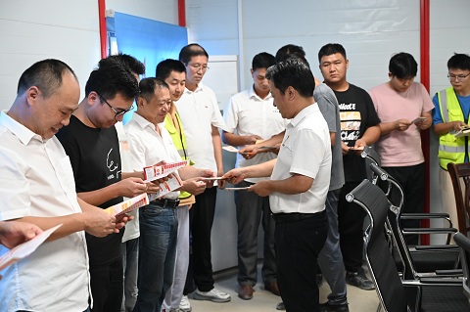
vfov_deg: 24.1
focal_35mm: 56
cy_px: 156
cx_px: 235
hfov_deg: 35.7
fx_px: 730
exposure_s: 1/100
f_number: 4
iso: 3200
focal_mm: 56
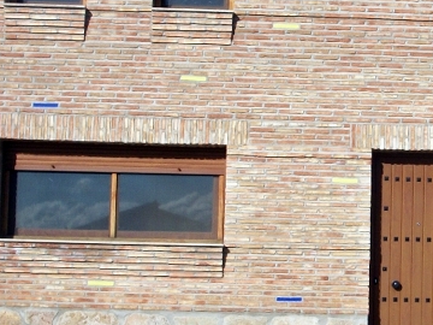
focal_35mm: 135
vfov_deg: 11.0
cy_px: 162
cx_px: 441
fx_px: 1689
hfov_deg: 14.4
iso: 80
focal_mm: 9.7
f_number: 7.2
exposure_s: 1/320
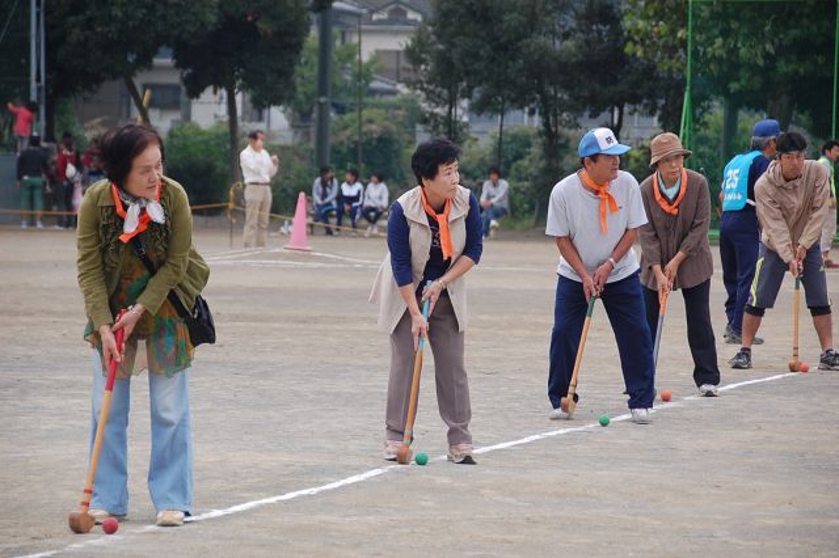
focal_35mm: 168
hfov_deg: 12.2
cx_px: 420
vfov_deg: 8.2
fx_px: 3913
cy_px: 279
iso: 400
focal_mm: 112
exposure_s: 1/320
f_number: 5.6
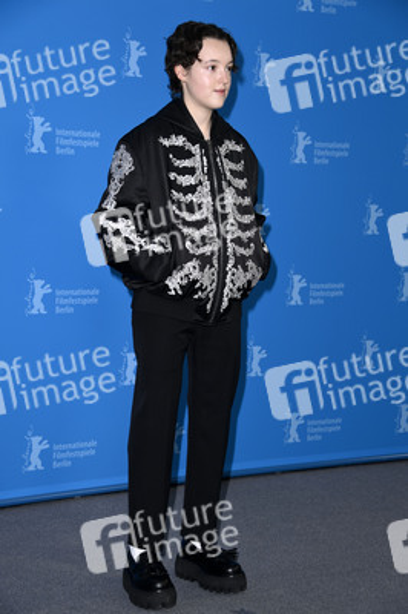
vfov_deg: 28.1
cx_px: 204
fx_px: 1226
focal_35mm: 72
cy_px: 307
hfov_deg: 18.9
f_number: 5.6
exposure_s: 1/250
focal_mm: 72
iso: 640
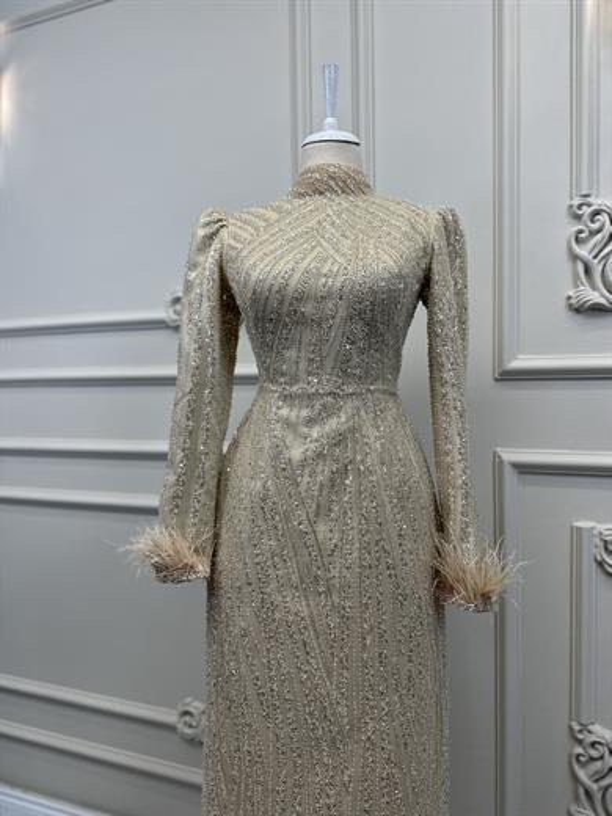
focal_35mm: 24
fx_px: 566
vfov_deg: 71.6
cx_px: 306
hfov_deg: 56.8
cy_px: 408
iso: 80
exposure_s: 1/324
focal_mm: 6.86
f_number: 1.78
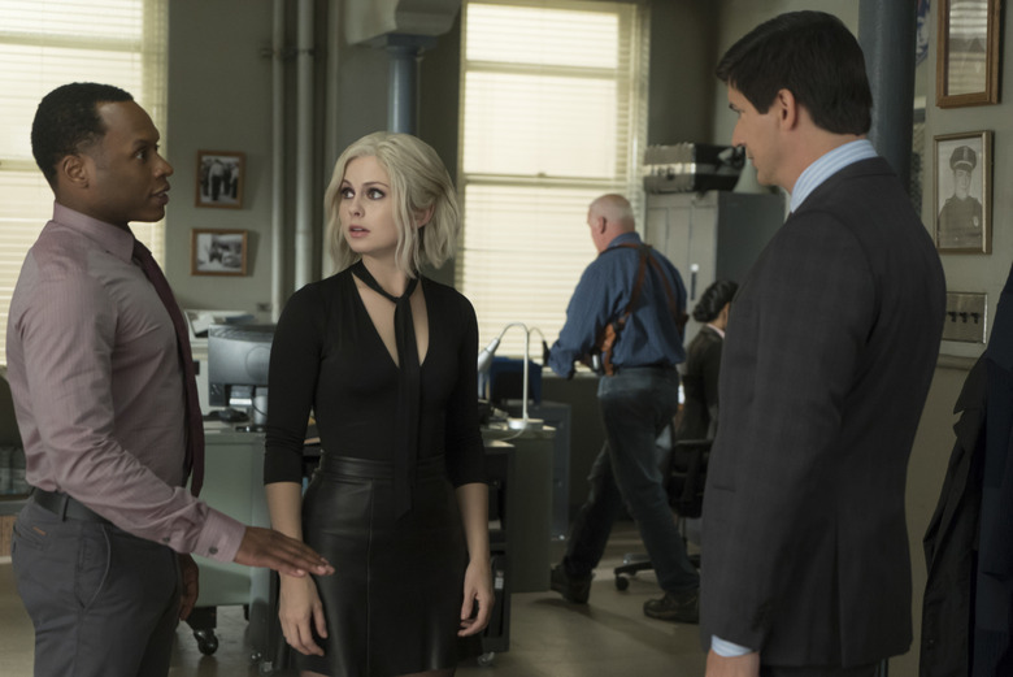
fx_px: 1830
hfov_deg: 30.9
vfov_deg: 20.9
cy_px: 338
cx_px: 506
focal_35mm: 65
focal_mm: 65
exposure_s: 1/320
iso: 5000
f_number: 4
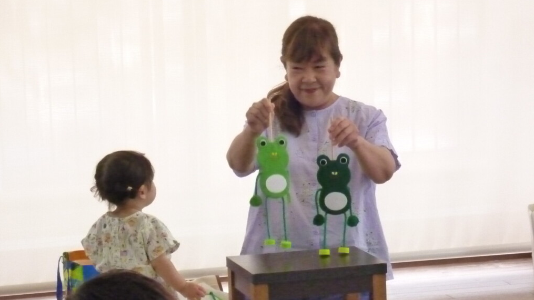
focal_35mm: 156
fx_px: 2209
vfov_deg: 7.8
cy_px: 186
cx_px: 268
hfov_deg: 13.8
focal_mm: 21.5
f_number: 5.9
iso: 1600
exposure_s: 1/160
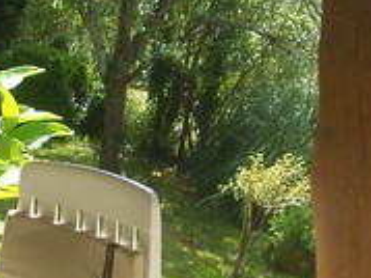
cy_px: 151
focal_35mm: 116
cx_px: 70
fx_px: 1242
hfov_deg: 16.8
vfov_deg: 12.8
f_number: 3.2
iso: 80
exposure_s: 1/200
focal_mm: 4.6
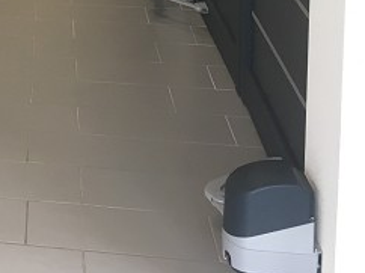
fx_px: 1011
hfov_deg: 18.3
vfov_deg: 14.2
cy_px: -164
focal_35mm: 96
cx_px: -173
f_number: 2.2
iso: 32
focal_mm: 4.15
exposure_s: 1/33
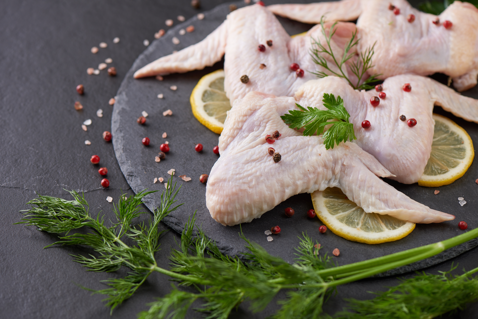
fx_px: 1395
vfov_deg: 13.1
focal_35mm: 105
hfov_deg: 19.5
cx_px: 239
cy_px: 160
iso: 160
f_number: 9
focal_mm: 105
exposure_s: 1/200
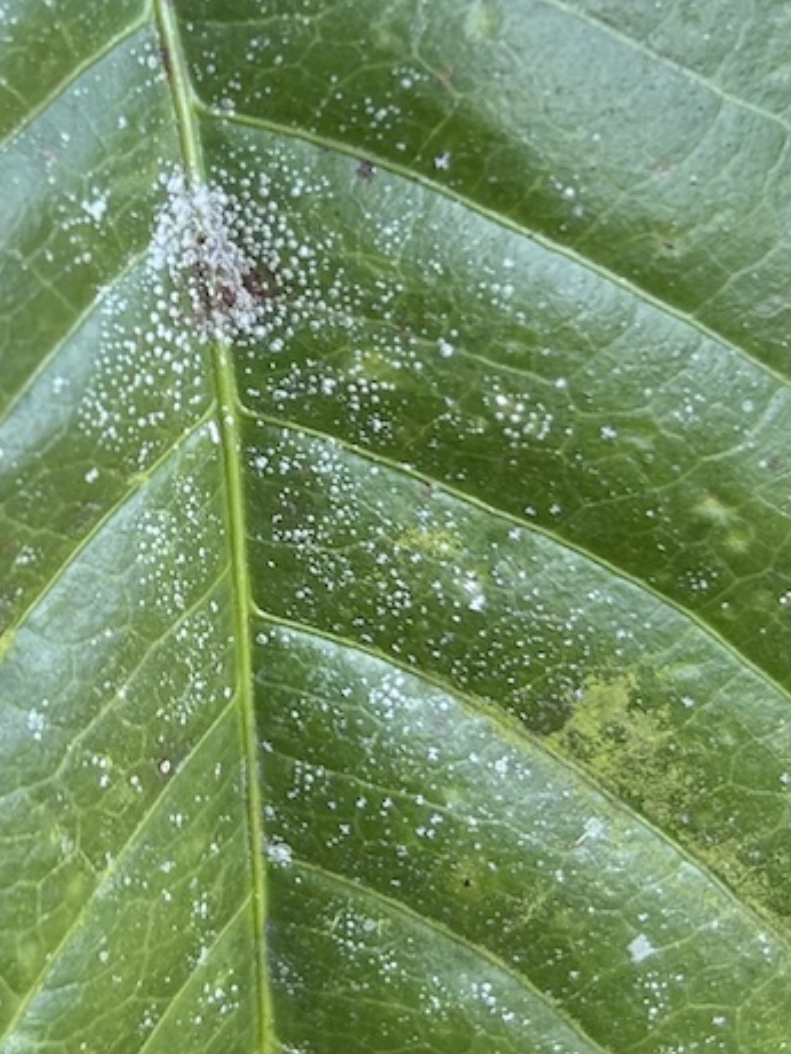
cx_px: 73
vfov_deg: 20.5
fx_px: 2894
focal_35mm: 95
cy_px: 300
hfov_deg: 15.4
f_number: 1.5
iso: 50
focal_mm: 5.7
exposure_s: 1/280
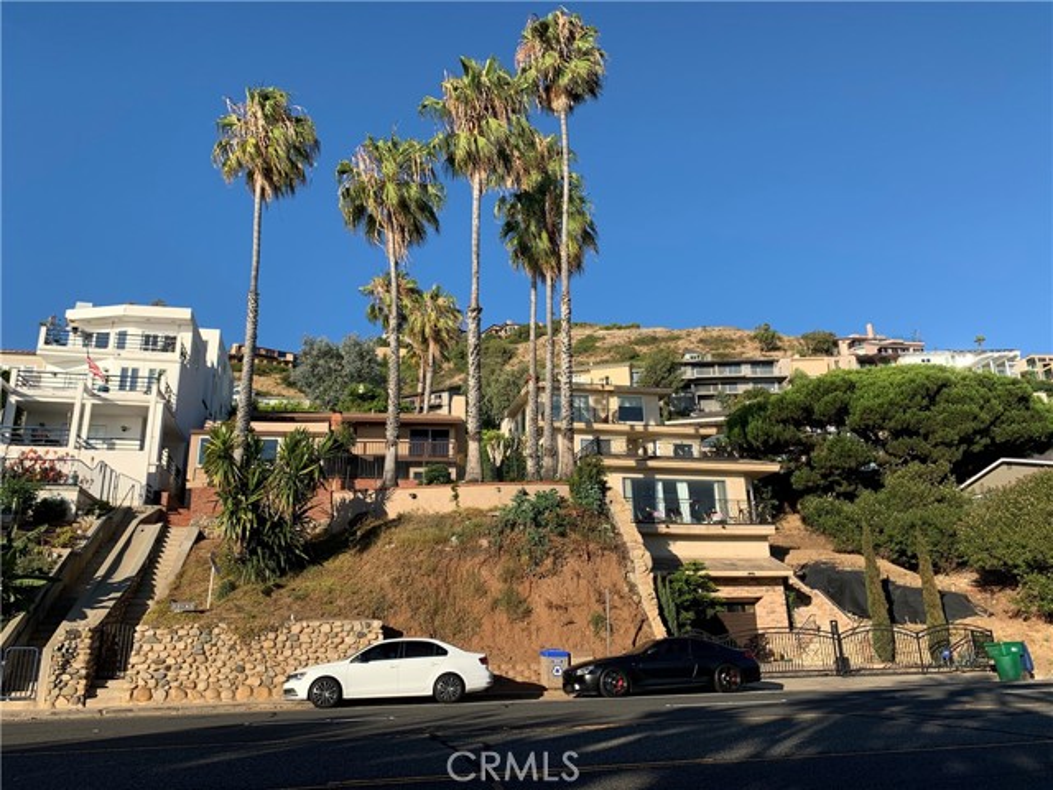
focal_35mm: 26
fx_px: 791
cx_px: 526
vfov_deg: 53.1
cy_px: 395
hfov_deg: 67.3
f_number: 1.8
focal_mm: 4.25
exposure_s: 1/1610
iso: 25
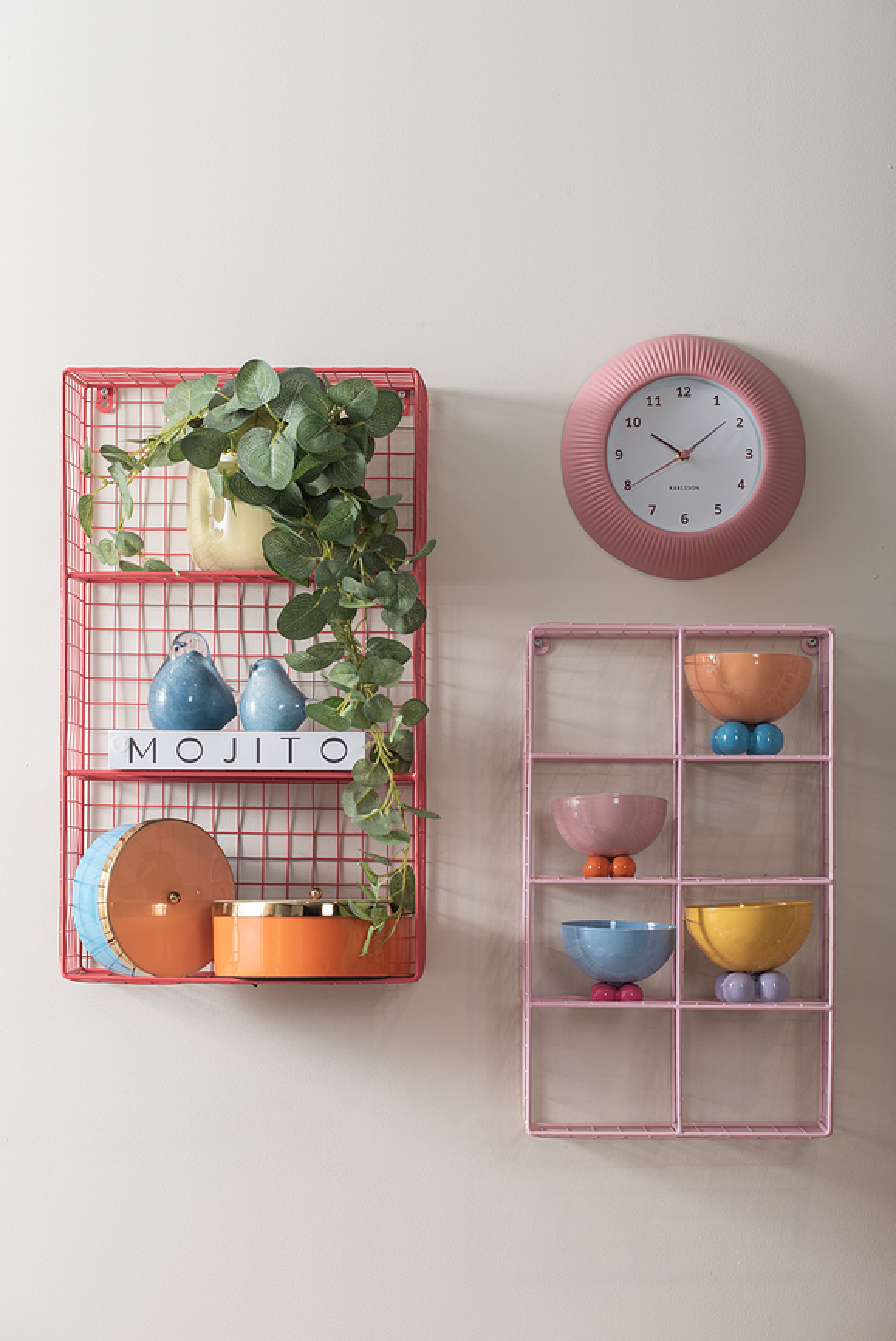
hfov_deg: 11.8
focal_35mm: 116
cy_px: 670
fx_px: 4325
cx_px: 448
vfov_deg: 17.6
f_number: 9
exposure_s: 1/125
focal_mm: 116
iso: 100
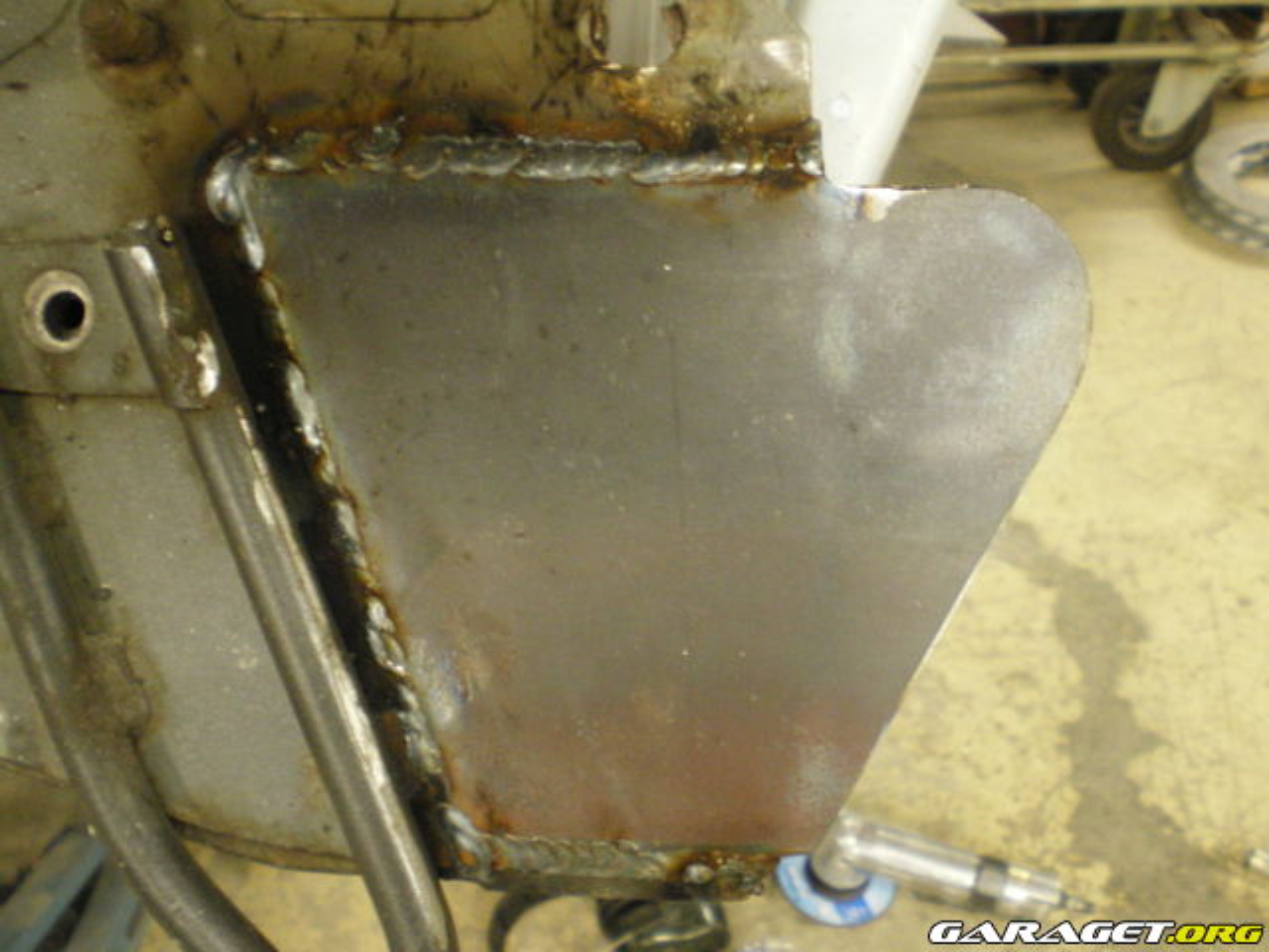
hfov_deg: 49.0
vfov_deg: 37.7
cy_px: 476
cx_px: 634
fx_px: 1393
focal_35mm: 38
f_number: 3.1
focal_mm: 6.3
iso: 400
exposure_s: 1/15
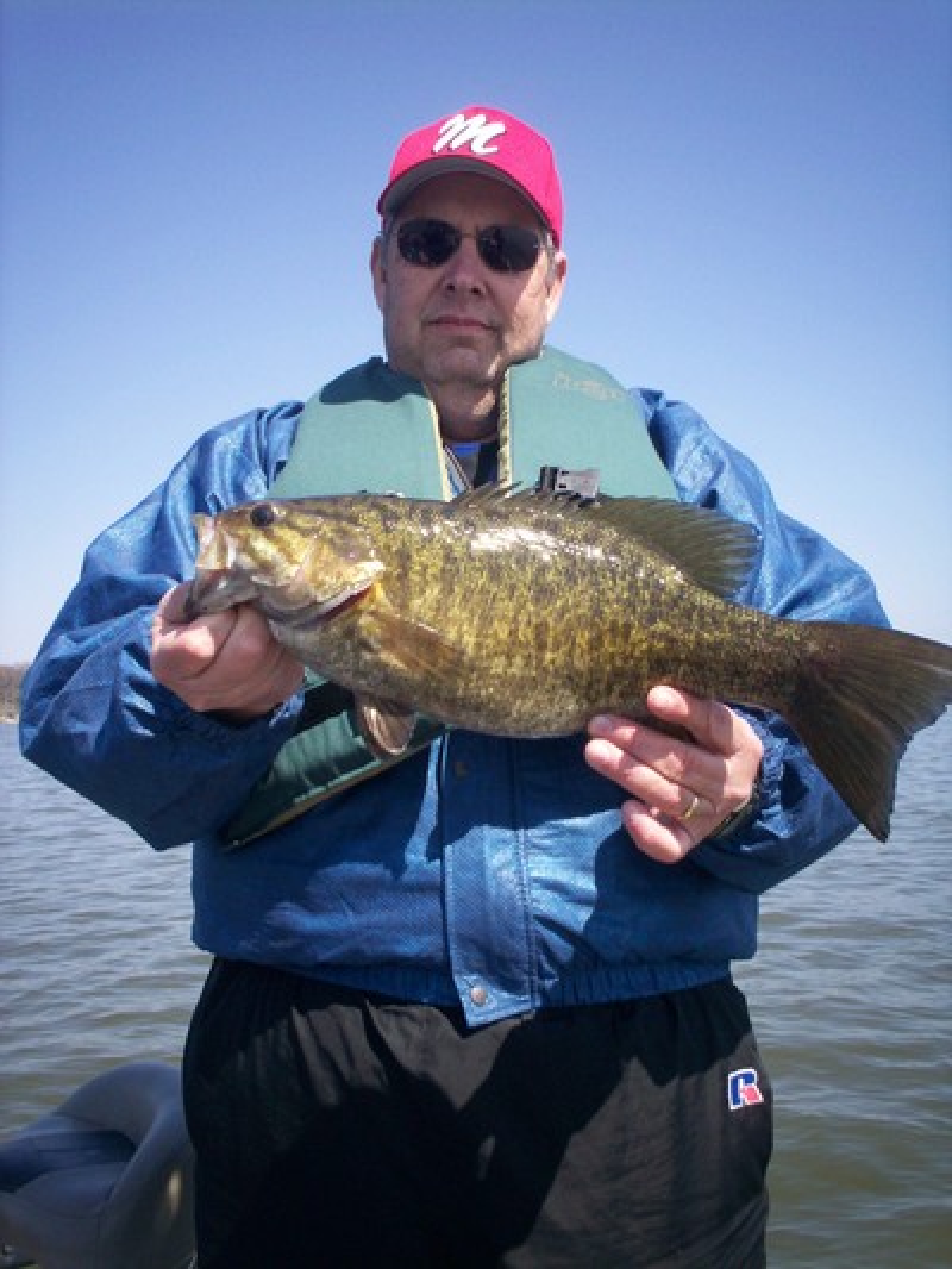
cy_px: 634
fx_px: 1320
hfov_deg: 39.7
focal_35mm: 36
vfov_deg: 51.3
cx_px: 476
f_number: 4.5
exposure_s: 1/424
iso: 100
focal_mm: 6
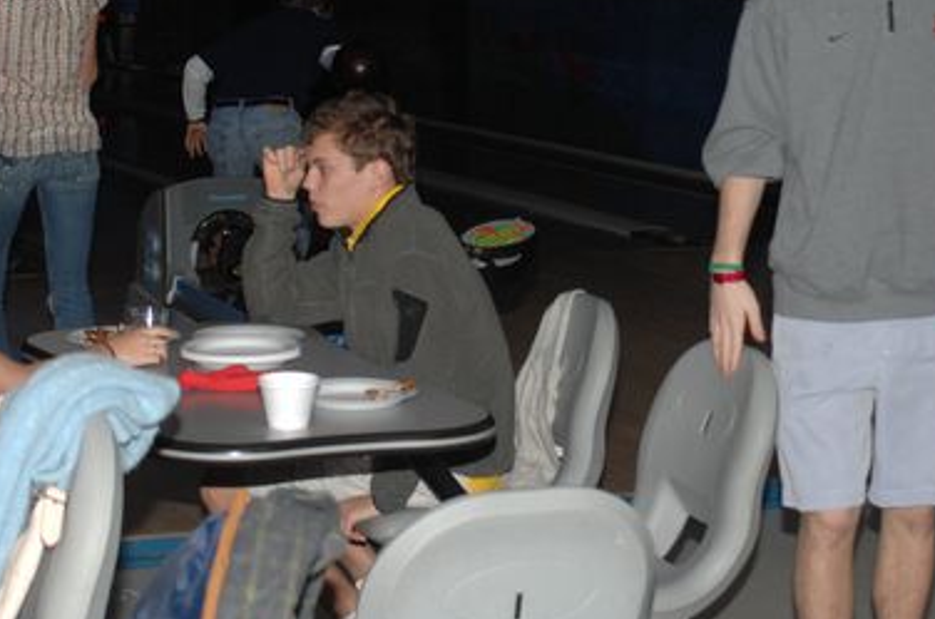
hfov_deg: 22.1
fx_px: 2384
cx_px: 574
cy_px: 103
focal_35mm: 92
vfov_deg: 14.7
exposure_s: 1/125
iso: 400
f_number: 3.8
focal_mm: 36
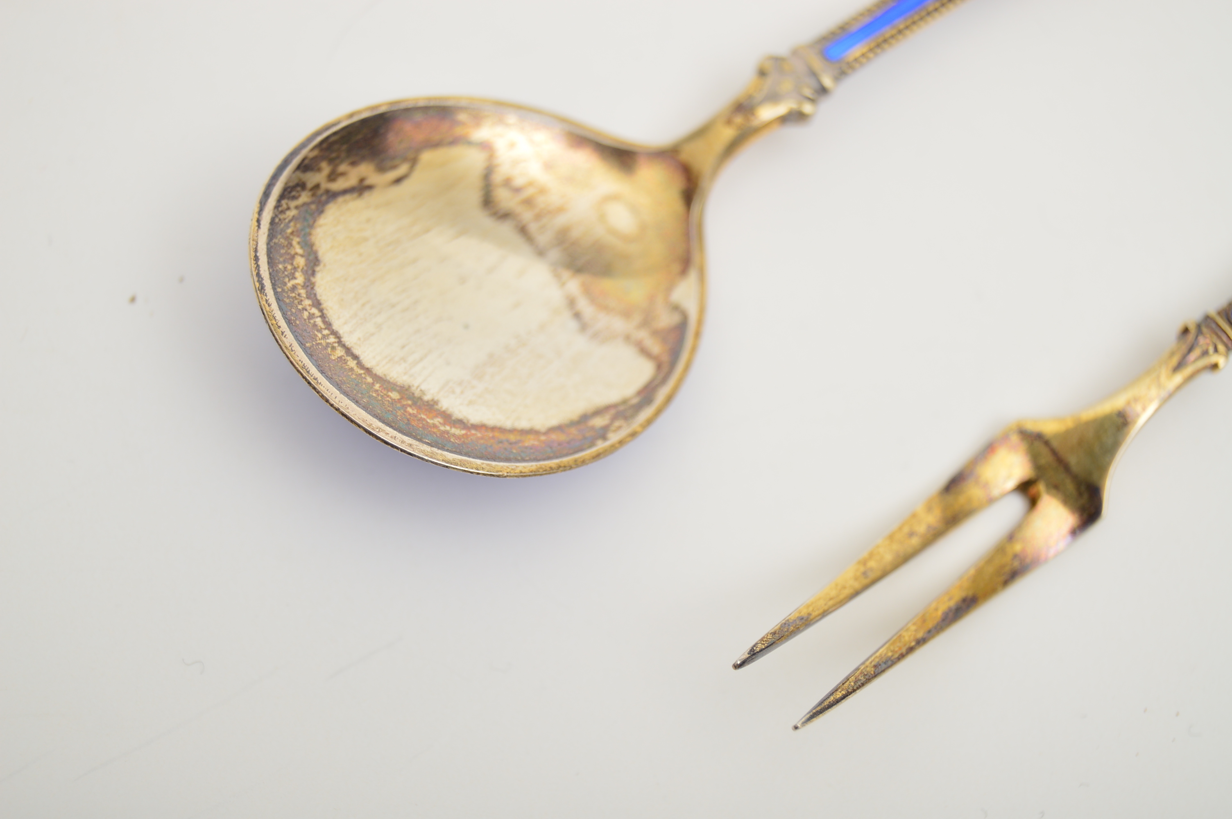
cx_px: 616
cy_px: 410
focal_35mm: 78
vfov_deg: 17.5
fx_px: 2667
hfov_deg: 26.0
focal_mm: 52
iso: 100
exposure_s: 1/160
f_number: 5.6
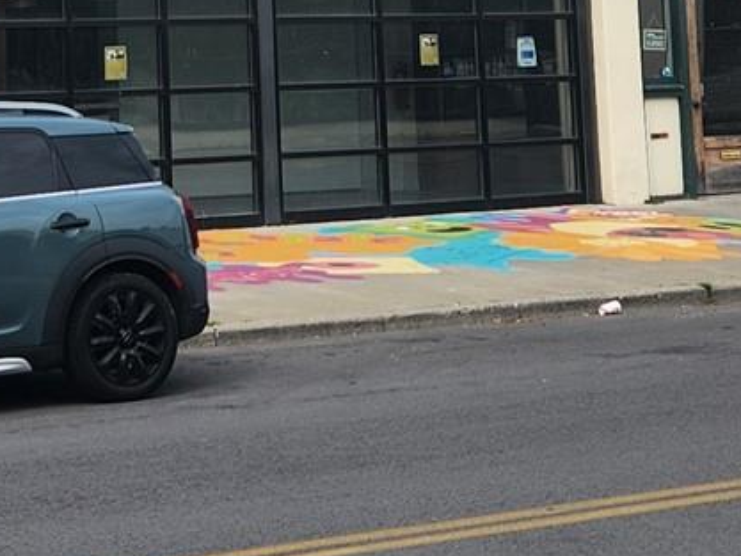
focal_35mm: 113
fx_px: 2420
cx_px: 91
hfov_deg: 17.2
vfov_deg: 12.6
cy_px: -194
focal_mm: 5.4
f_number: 1.8
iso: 20
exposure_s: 1/1384
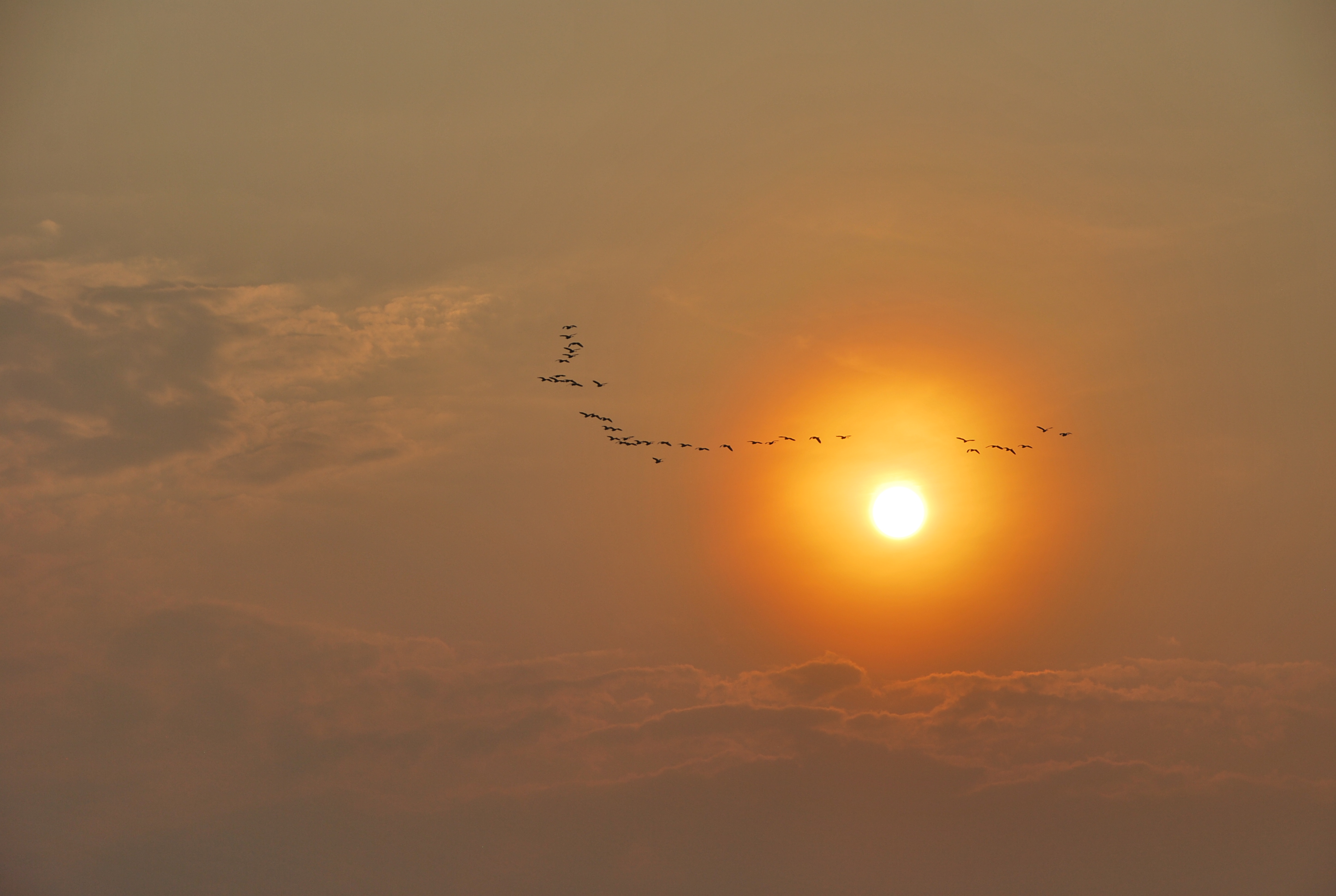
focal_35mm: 135
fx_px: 5020
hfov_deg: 15.2
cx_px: 668
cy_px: 448
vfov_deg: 10.2
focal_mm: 90
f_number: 9
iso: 100
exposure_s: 1/1250
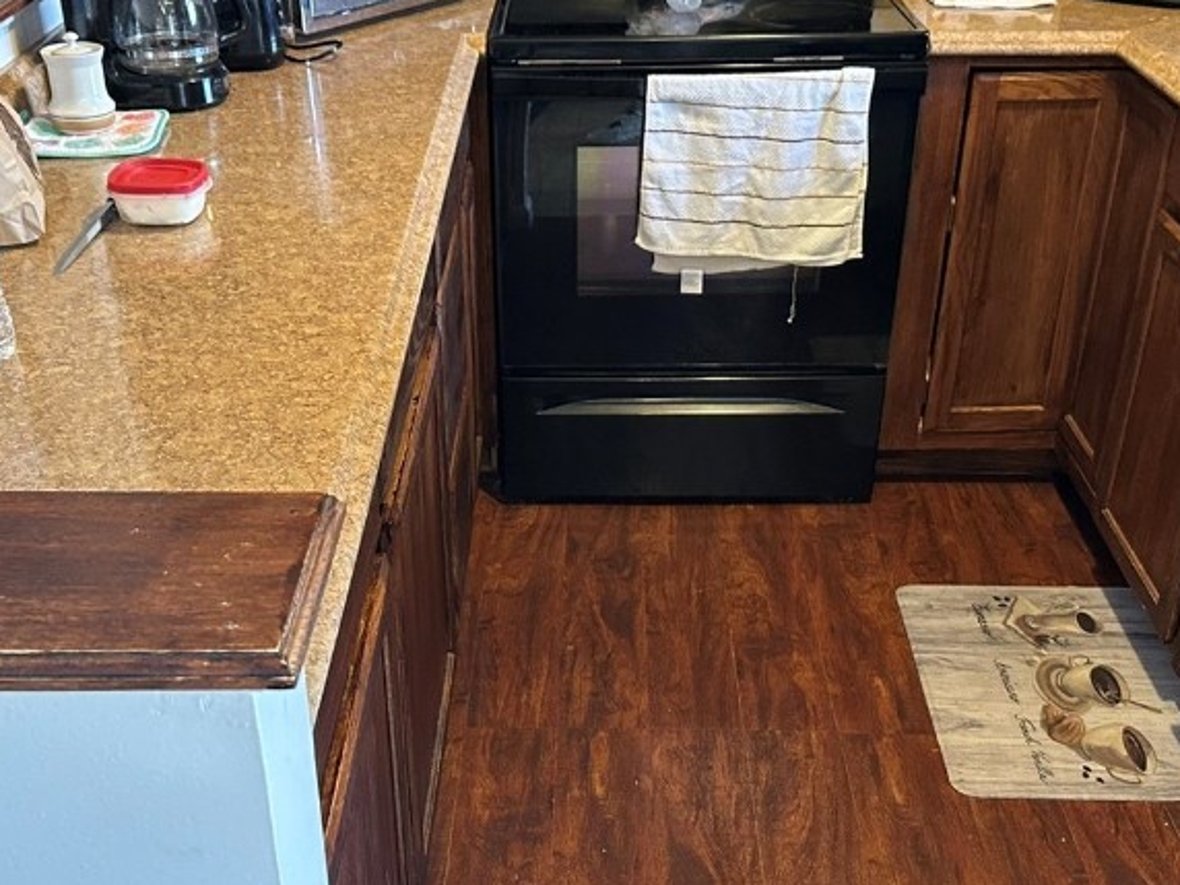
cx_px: 543
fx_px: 1466
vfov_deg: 33.3
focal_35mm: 43
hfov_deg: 43.8
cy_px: 596
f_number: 1.78
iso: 400
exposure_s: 1/60
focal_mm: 6.86
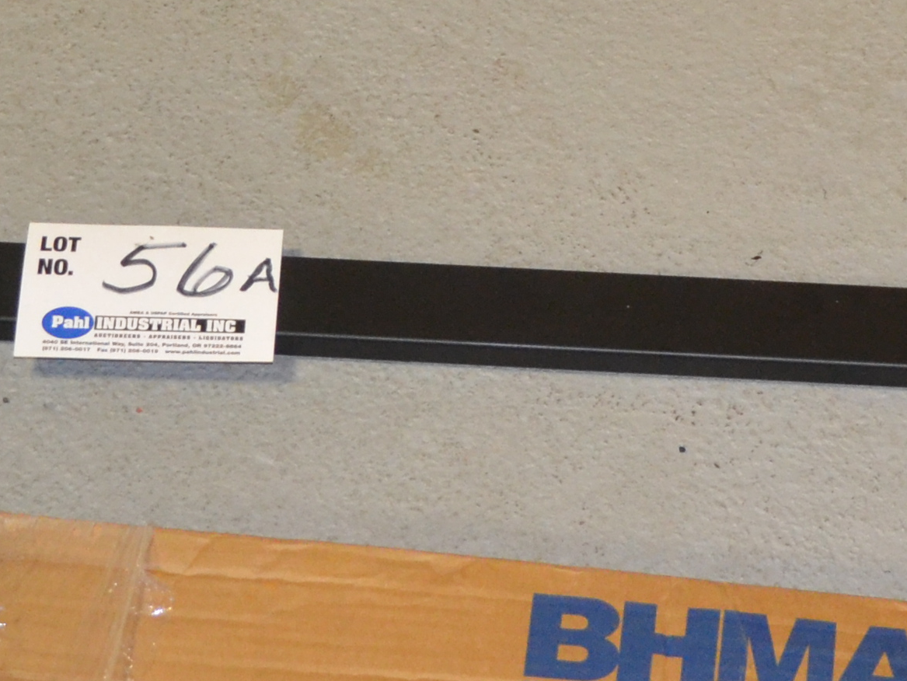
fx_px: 3879
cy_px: 302
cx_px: 383
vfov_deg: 10.0
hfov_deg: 13.3
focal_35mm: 148
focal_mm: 26
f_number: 4.2
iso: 1400
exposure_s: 1/60
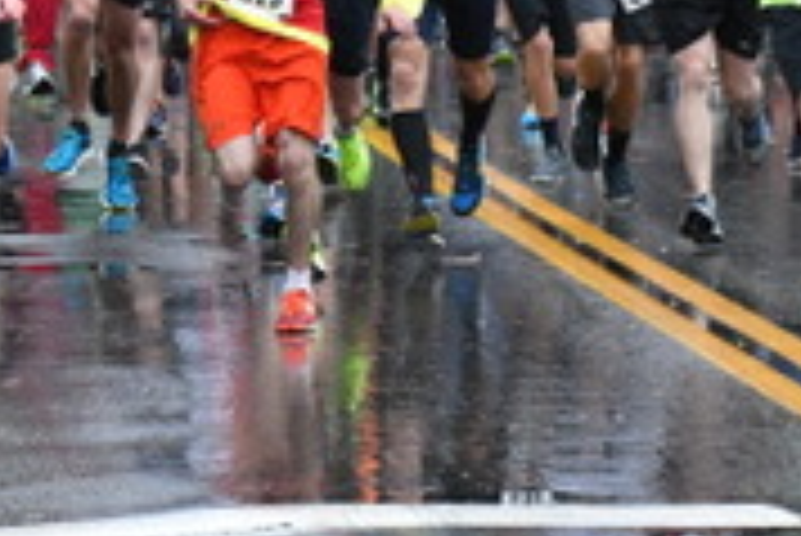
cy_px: 18
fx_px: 6747
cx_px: -122
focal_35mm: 303
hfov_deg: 6.8
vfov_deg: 4.5
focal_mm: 80
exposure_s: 1/400
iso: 3200
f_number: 7.1
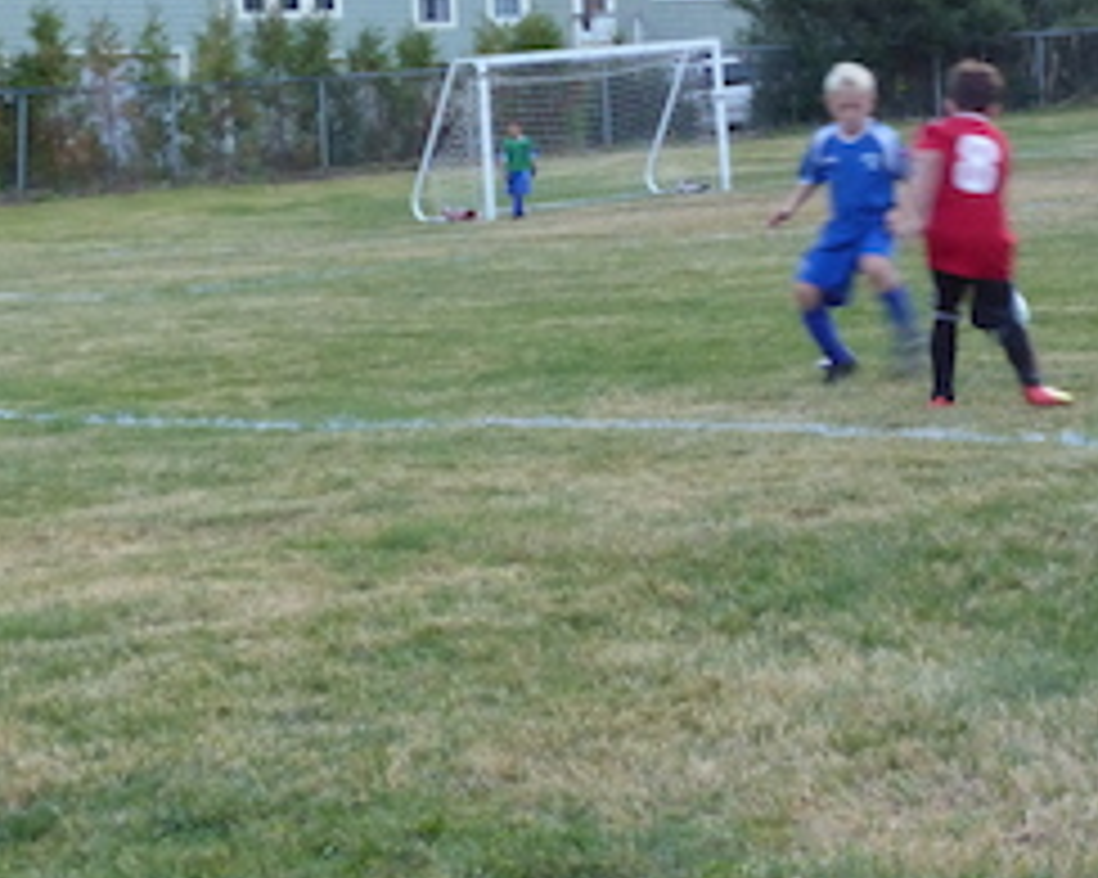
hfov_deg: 19.8
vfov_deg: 16.2
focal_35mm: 94
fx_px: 3053
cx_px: 1091
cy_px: 189
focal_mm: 7.8
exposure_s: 1/40
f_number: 8
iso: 400
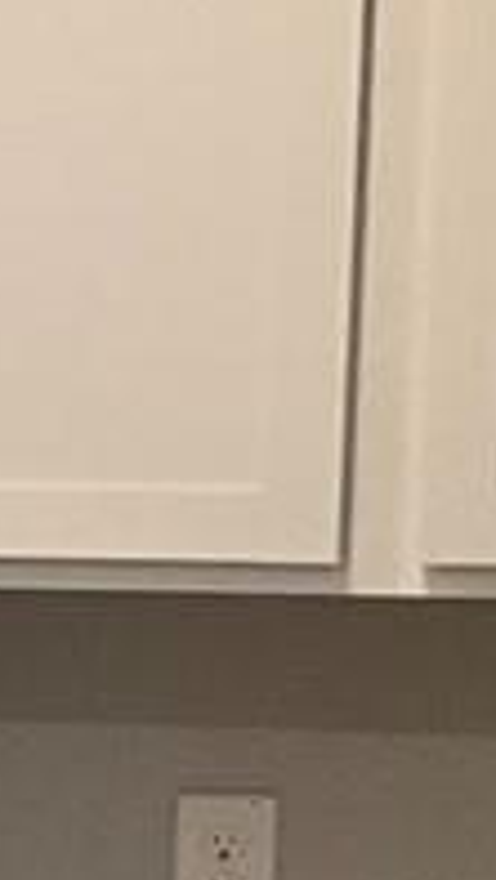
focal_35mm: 256
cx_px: -2467
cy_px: 1014
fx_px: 5978
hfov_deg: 3.9
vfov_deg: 8.3
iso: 64
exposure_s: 1/60
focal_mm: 3
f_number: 1.8
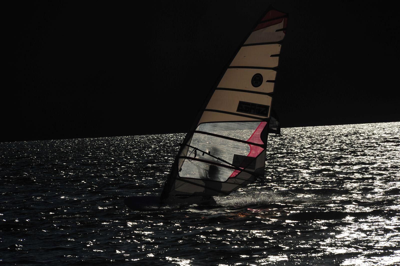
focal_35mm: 300
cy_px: 133
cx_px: 200
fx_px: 3331
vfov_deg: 4.6
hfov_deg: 6.9
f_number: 20
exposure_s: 1/1250
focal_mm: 300
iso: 125
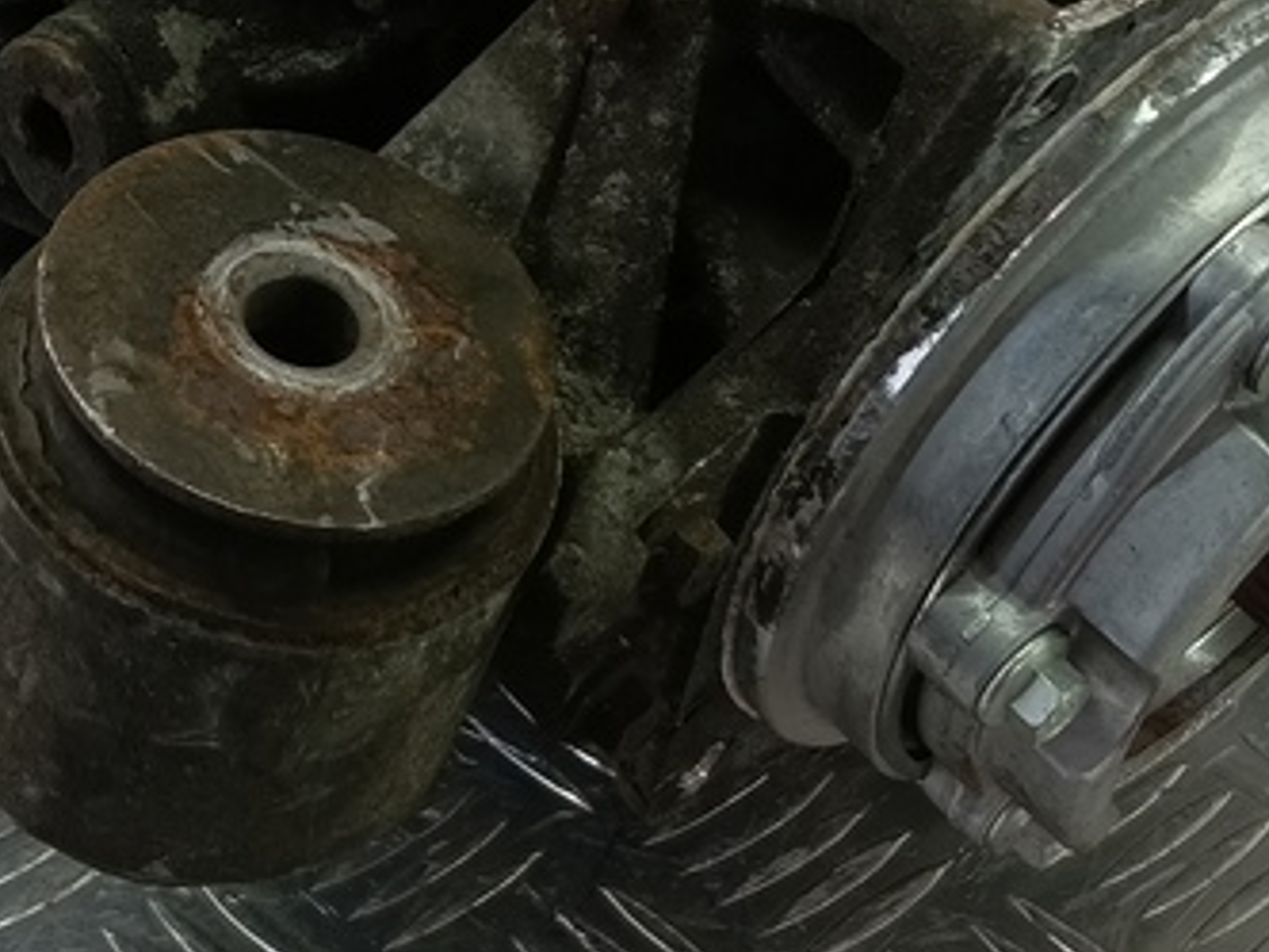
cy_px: 84
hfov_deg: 27.4
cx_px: 615
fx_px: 2603
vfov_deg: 20.3
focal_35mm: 71
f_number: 1.6
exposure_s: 1/100
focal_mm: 4.11
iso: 139
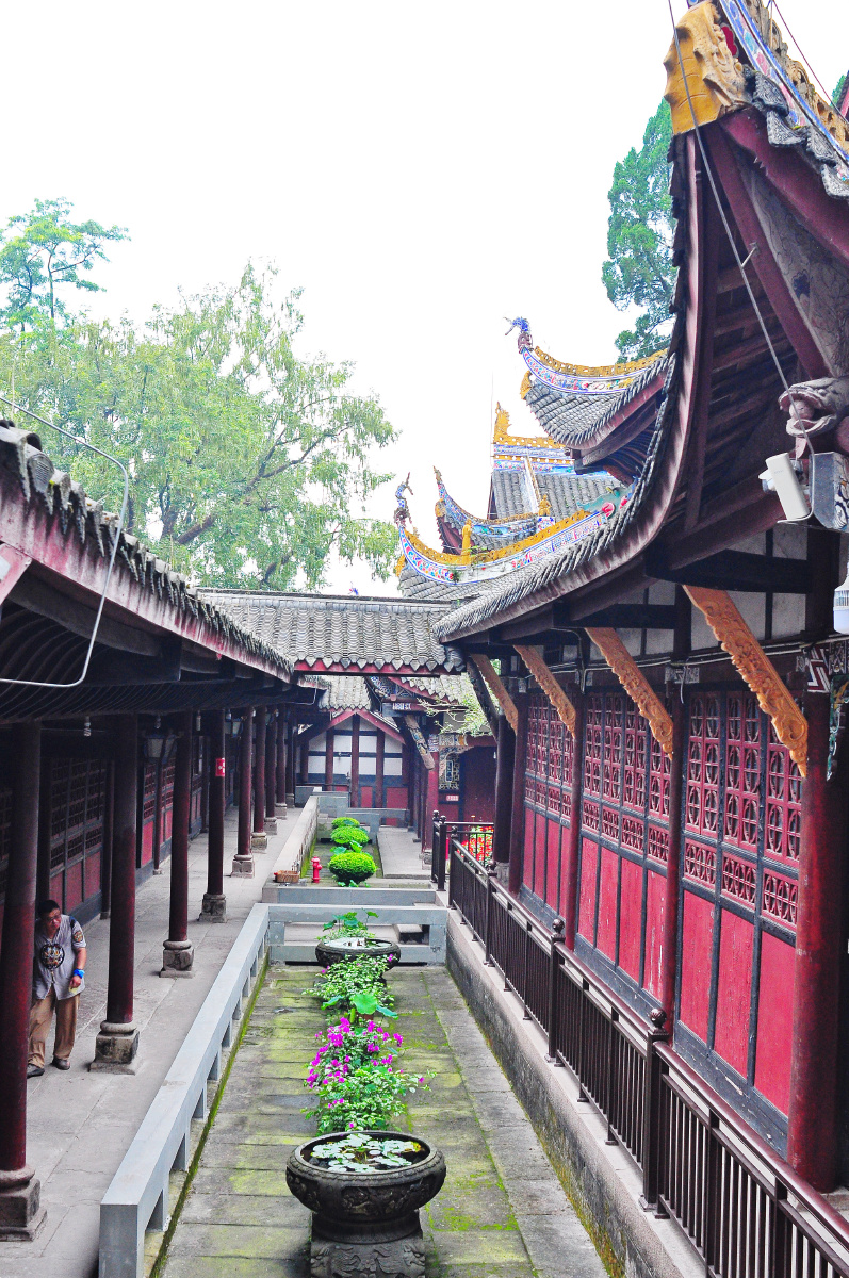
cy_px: 639
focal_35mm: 36
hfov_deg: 36.8
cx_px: 424
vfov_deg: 53.2
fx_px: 1277
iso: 640
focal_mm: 24
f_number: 5
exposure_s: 1/400
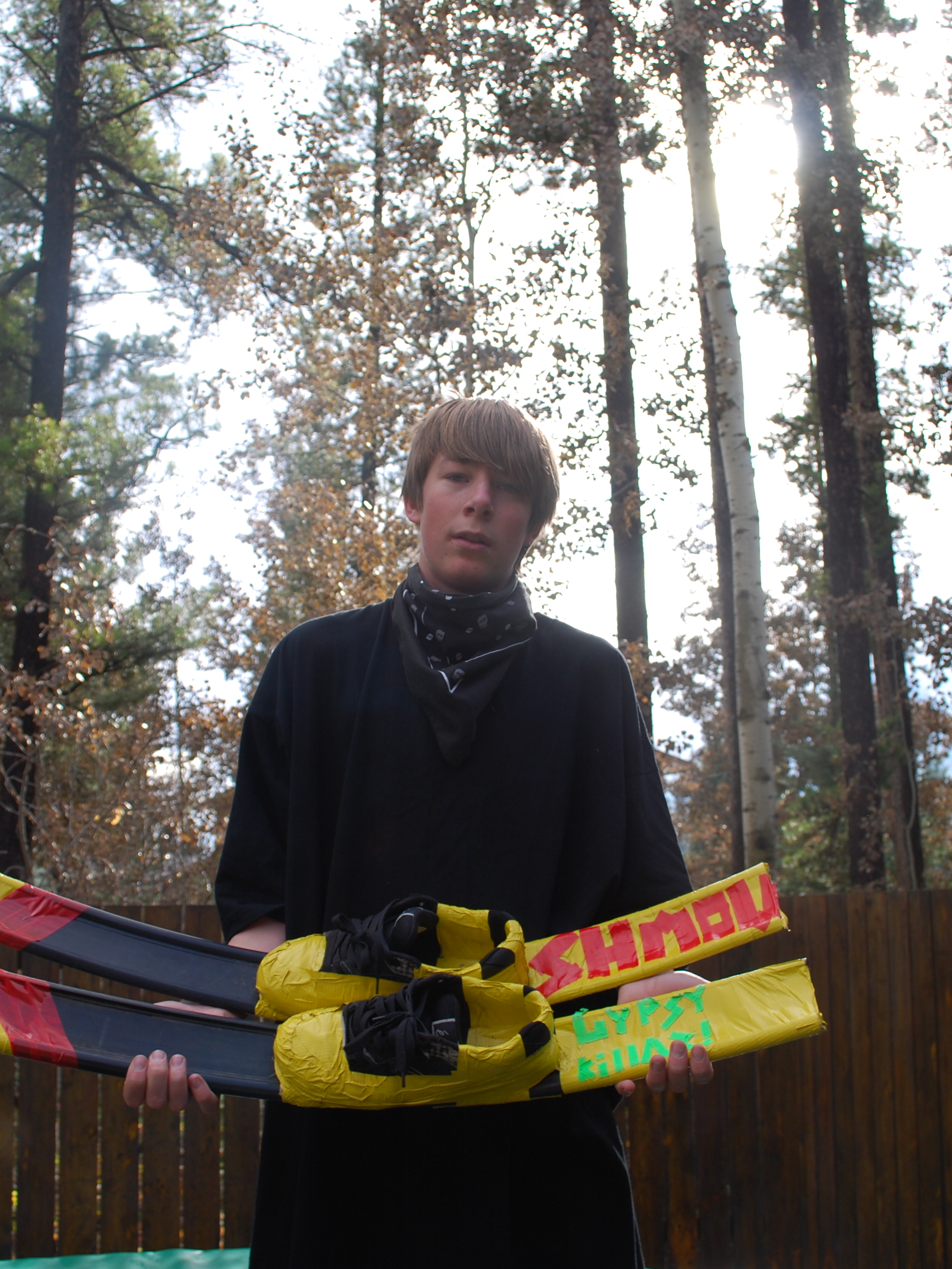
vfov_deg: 42.9
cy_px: 635
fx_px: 1614
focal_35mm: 44
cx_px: 461
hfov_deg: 32.9
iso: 100
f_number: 6.3
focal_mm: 20
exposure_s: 1/160
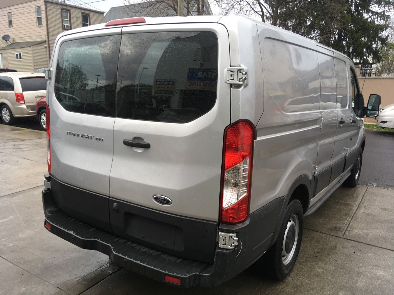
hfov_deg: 61.7
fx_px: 330
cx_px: 197
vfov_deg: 48.2
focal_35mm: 29
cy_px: 148
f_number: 2.2
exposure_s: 1/120
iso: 25
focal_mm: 4.15
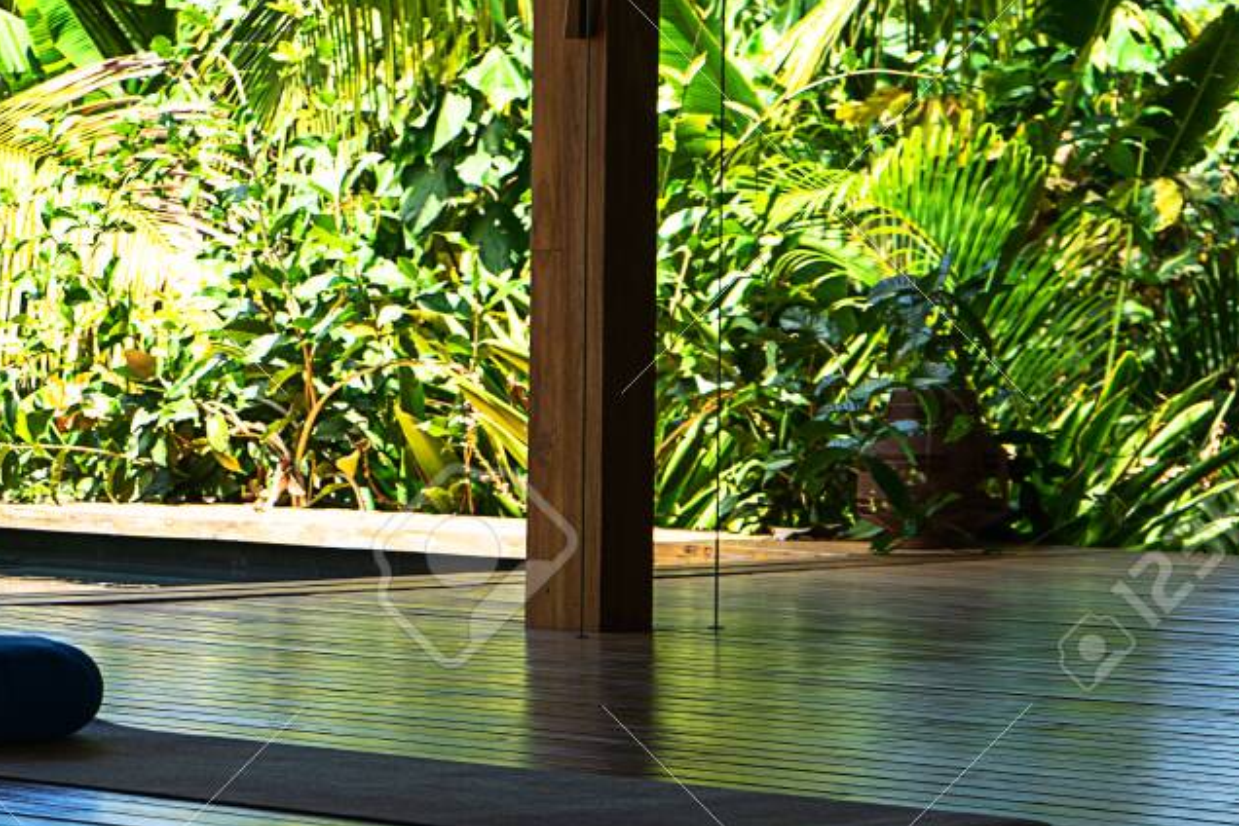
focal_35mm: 143
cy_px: 485
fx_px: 4921
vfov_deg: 9.6
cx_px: 101
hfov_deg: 14.2
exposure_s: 1/80
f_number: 6.3
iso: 100
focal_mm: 70
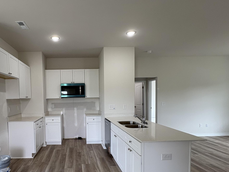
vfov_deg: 60.4
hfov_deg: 74.3
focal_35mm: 22
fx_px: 146
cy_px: 106
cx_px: 79
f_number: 2.2
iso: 125
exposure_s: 1/120
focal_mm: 2.22
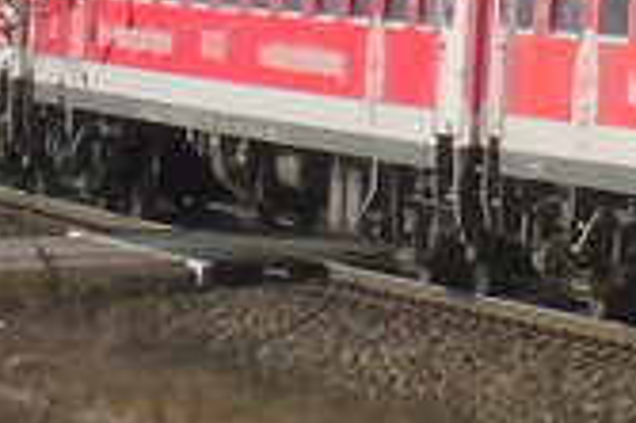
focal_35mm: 712
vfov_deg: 1.9
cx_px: 1786
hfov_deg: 2.9
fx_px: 12566
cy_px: -111
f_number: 5.7
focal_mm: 17
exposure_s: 1/304
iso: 100
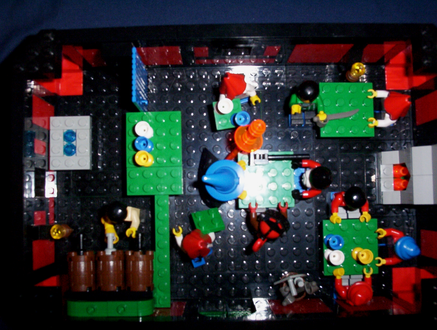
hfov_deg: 47.8
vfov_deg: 37.0
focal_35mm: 39
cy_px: 165
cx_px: 218
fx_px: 494
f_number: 4.5
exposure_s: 1/30
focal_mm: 6
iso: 140
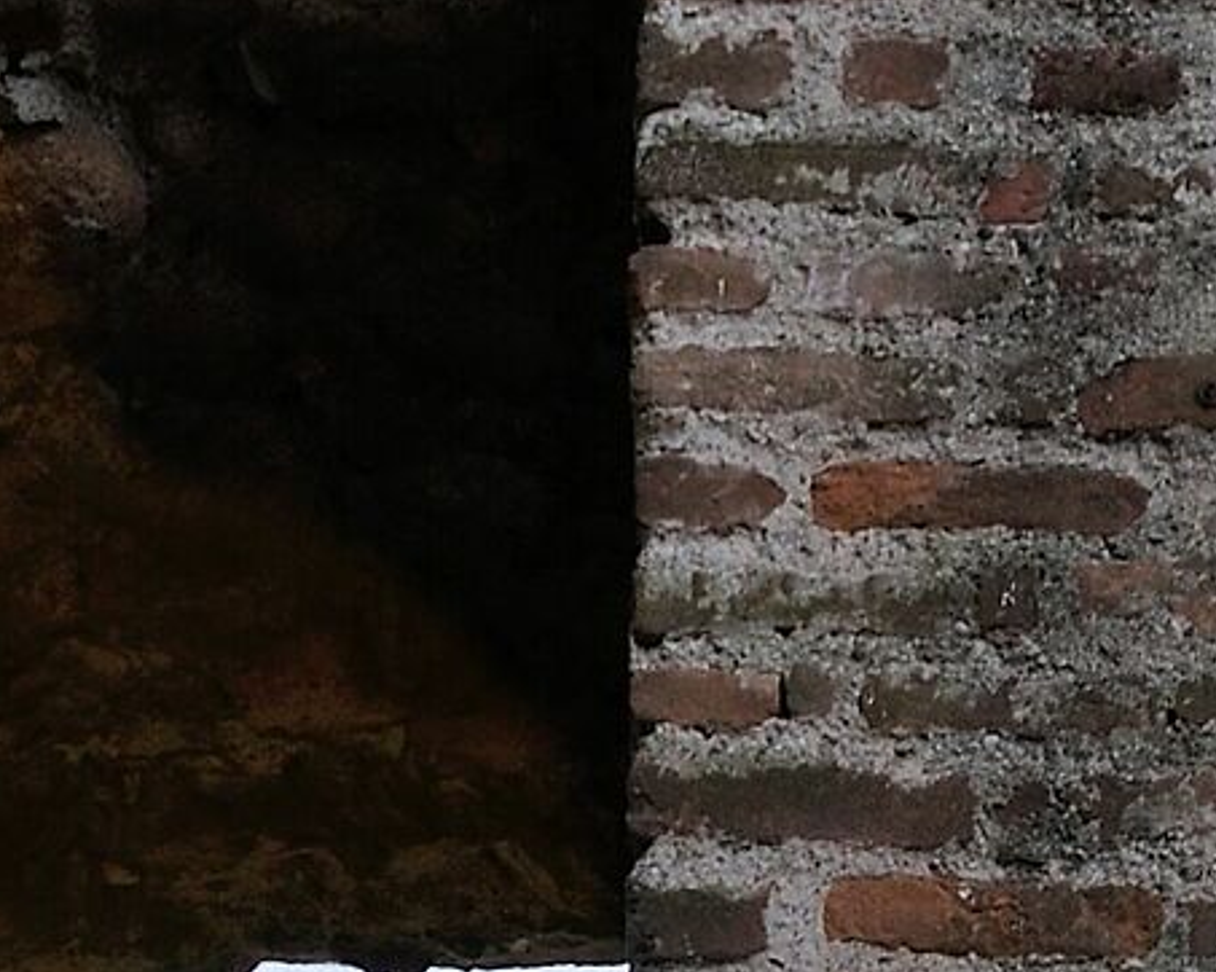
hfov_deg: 12.9
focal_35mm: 149
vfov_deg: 9.6
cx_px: 894
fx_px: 5360
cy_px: 1957
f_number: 7.1
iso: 200
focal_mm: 20
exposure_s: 1/125
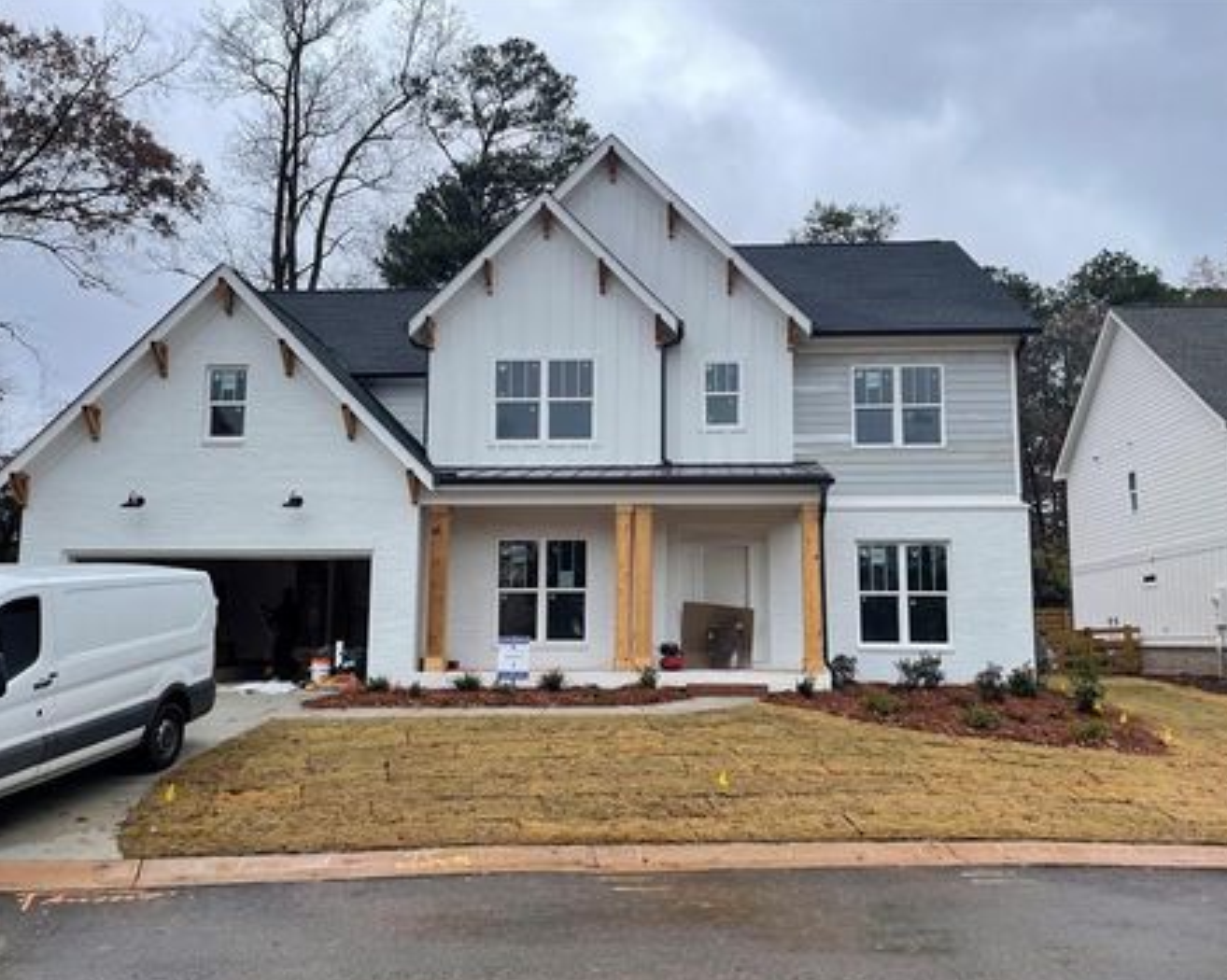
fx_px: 1053
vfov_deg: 49.9
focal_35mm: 29
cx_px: 647
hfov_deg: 60.4
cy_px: 511
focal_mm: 4.2
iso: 32
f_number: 1.6
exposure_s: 1/855
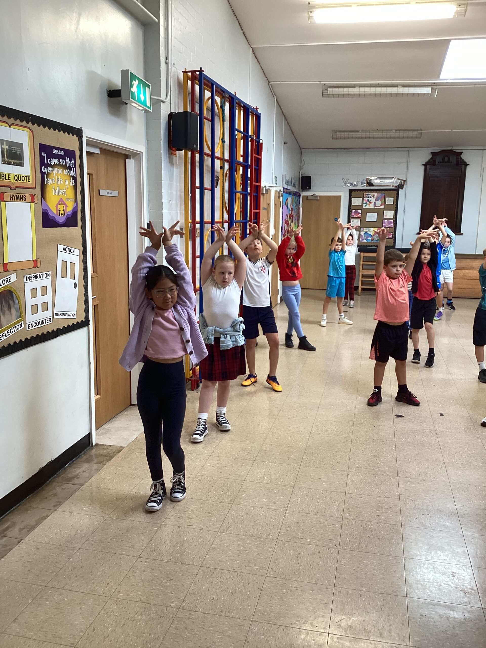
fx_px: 580
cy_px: 324
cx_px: 243
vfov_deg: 58.4
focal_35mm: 31
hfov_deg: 45.4
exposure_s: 1/50
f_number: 2.4
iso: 100
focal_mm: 3.3
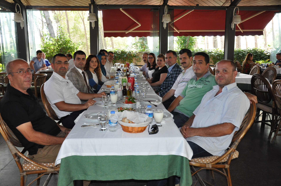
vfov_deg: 41.6
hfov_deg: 59.6
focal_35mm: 32
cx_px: 140
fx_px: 246
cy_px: 93
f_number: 4.5
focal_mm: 21
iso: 1250
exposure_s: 1/160
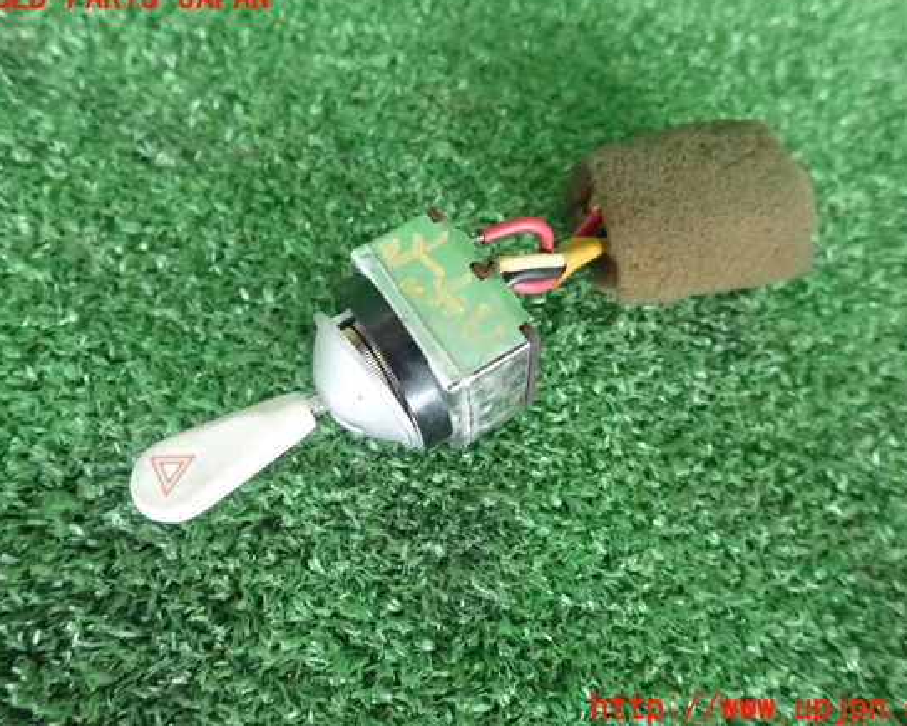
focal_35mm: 27
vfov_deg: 53.2
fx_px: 725
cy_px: 353
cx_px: 467
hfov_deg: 64.0
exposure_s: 1/500
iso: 4000
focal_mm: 4.5
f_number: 2
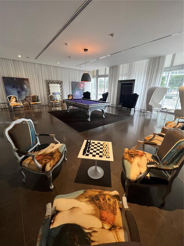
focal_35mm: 13
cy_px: 123
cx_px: 92
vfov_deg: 106.2
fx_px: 92
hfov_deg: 89.9
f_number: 1.8
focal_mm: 1.57
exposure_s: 1/60
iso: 320
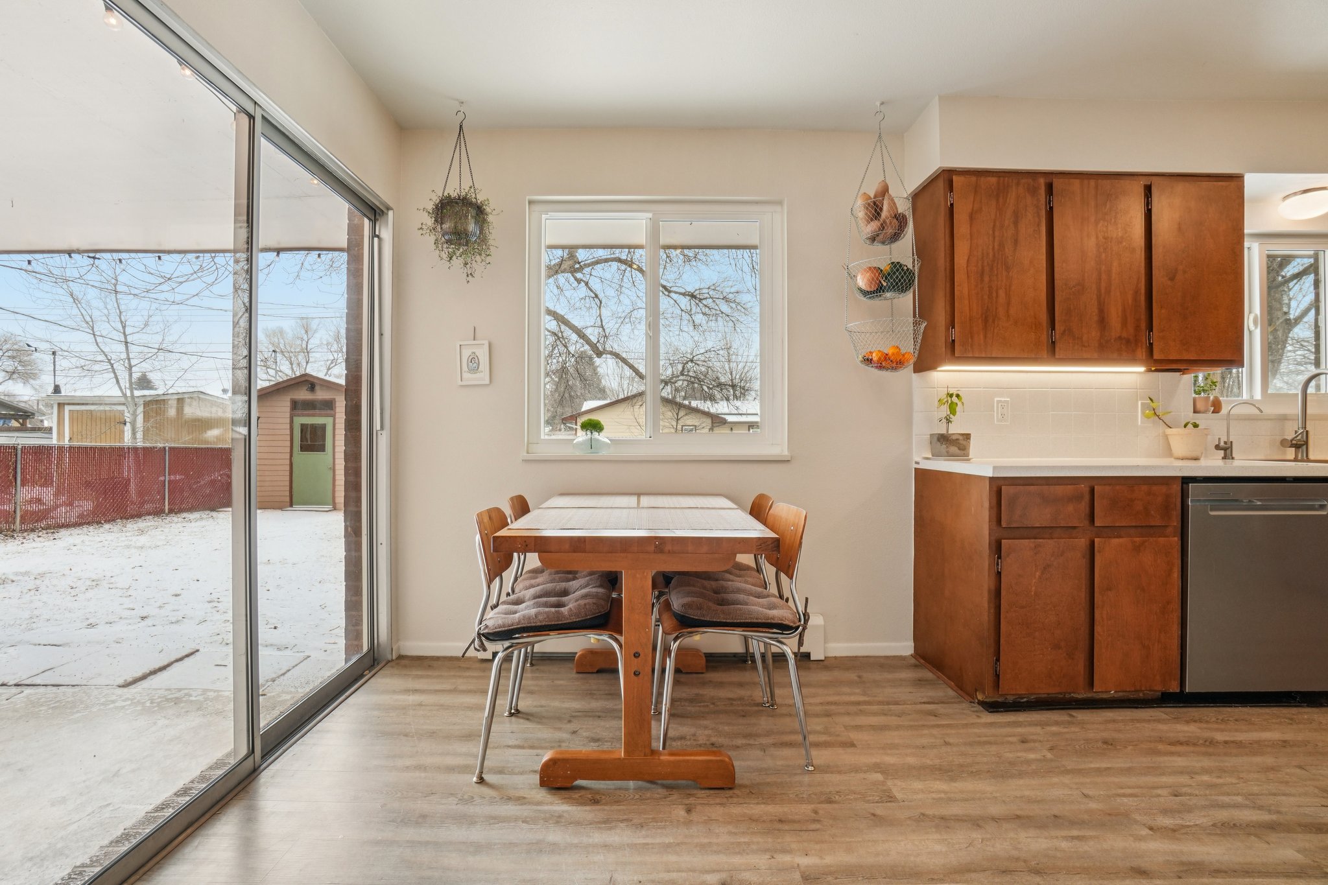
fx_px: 553
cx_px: 664
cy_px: 442
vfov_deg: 77.3
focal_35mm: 15
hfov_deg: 100.4
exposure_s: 1/50
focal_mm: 10
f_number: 8
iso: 400
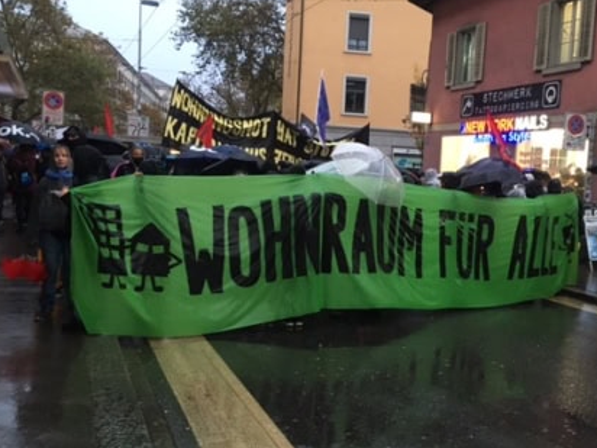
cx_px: 361
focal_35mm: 38
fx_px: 655
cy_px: 234
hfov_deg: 48.7
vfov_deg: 37.7
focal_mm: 4.2
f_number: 2.2
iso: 160
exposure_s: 1/33
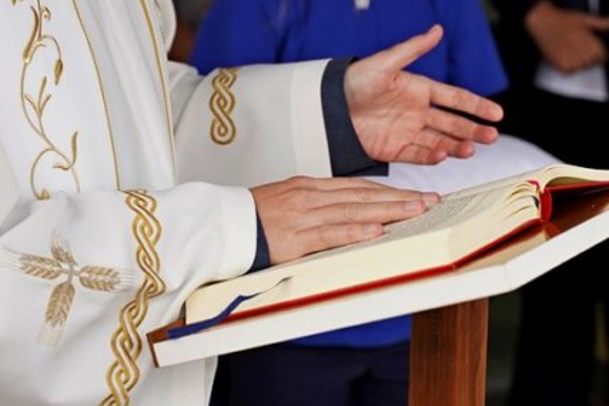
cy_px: -61
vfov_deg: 11.2
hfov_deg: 17.1
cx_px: 295
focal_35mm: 120
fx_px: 2031
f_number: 2.8
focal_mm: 50
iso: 250
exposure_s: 1/250
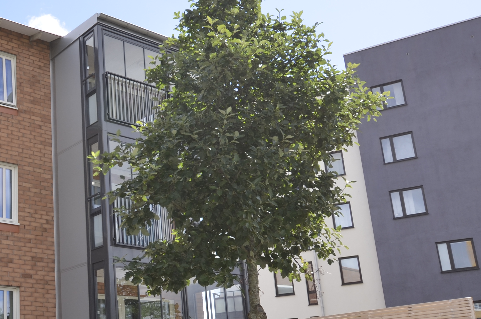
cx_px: 43
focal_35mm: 50
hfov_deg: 36.9
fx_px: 668
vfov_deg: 26.7
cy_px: 198
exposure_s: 1/250
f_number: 5.6
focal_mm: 15
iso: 100
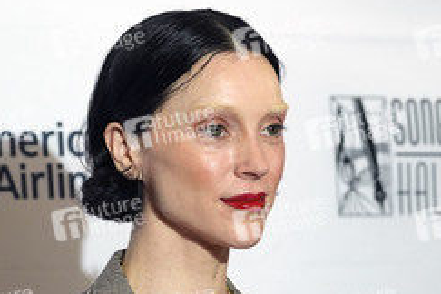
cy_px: 265
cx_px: 303
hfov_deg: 6.8
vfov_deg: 4.5
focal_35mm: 304
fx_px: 3724
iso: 4000
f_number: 5.6
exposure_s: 1/400
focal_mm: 164
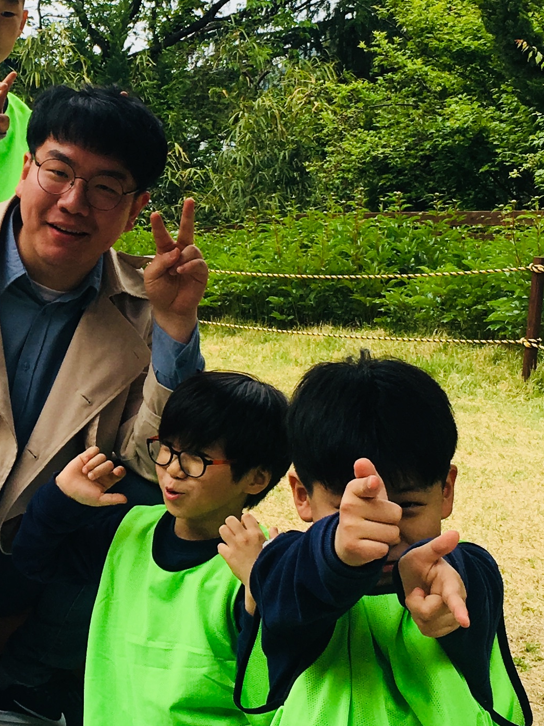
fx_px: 1760
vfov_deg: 23.2
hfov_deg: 17.1
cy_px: 258
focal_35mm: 84
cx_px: -19
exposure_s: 1/801
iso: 25
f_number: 2.2
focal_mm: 4.15
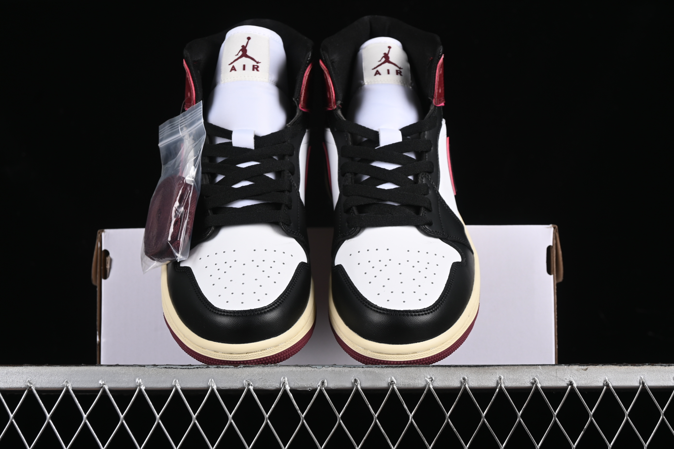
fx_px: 1320
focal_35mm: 70
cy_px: 224
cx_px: 337
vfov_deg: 19.3
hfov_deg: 28.6
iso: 160
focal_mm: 47
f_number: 7.1
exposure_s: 1/160
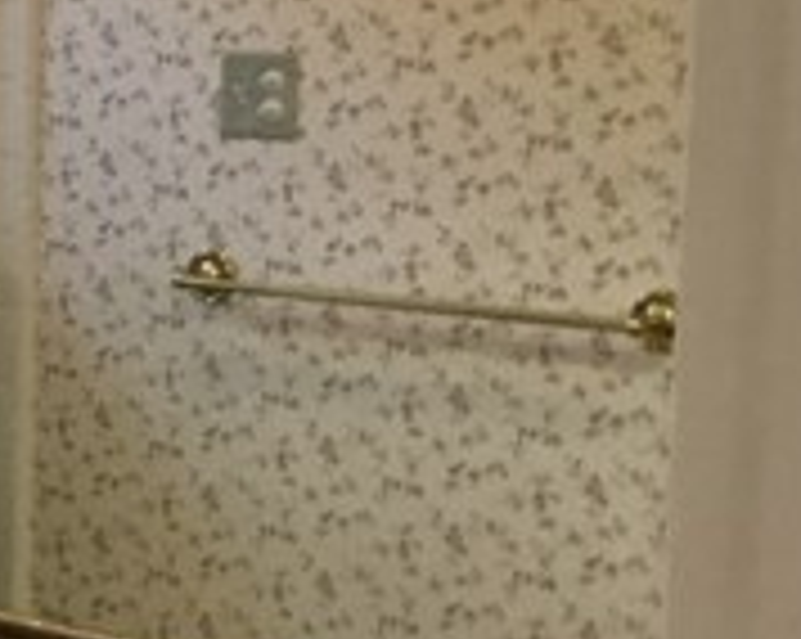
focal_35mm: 109
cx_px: -464
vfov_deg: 14.1
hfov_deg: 15.9
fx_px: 2581
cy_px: 248
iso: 64
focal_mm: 3.3
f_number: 2.4
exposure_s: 1/30
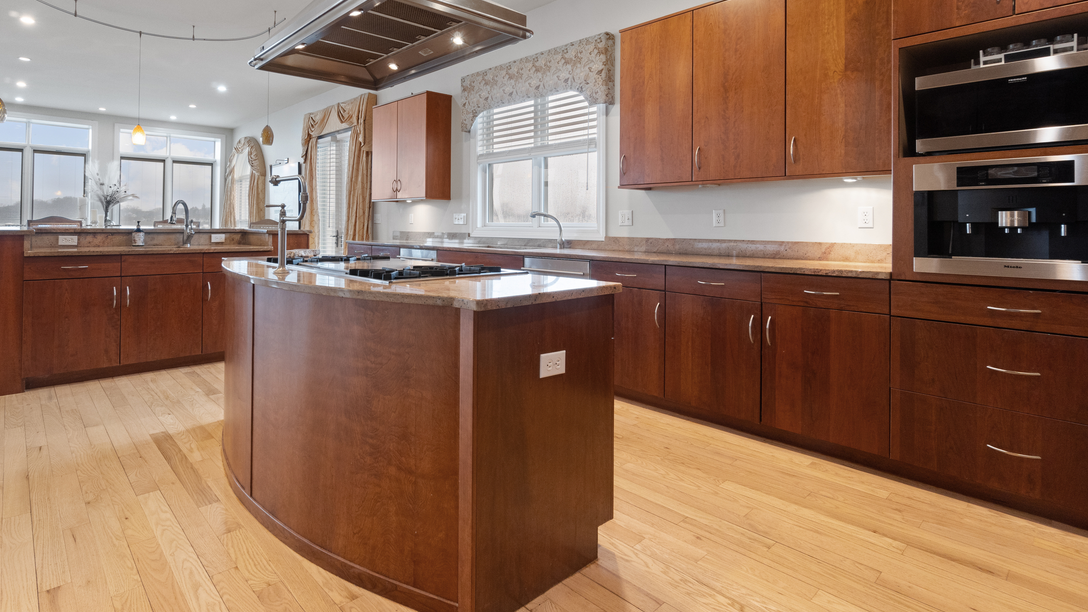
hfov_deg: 92.3
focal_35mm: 18
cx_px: 481
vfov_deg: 60.1
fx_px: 519
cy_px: 226
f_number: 7.1
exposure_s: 1/3
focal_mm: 10
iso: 400
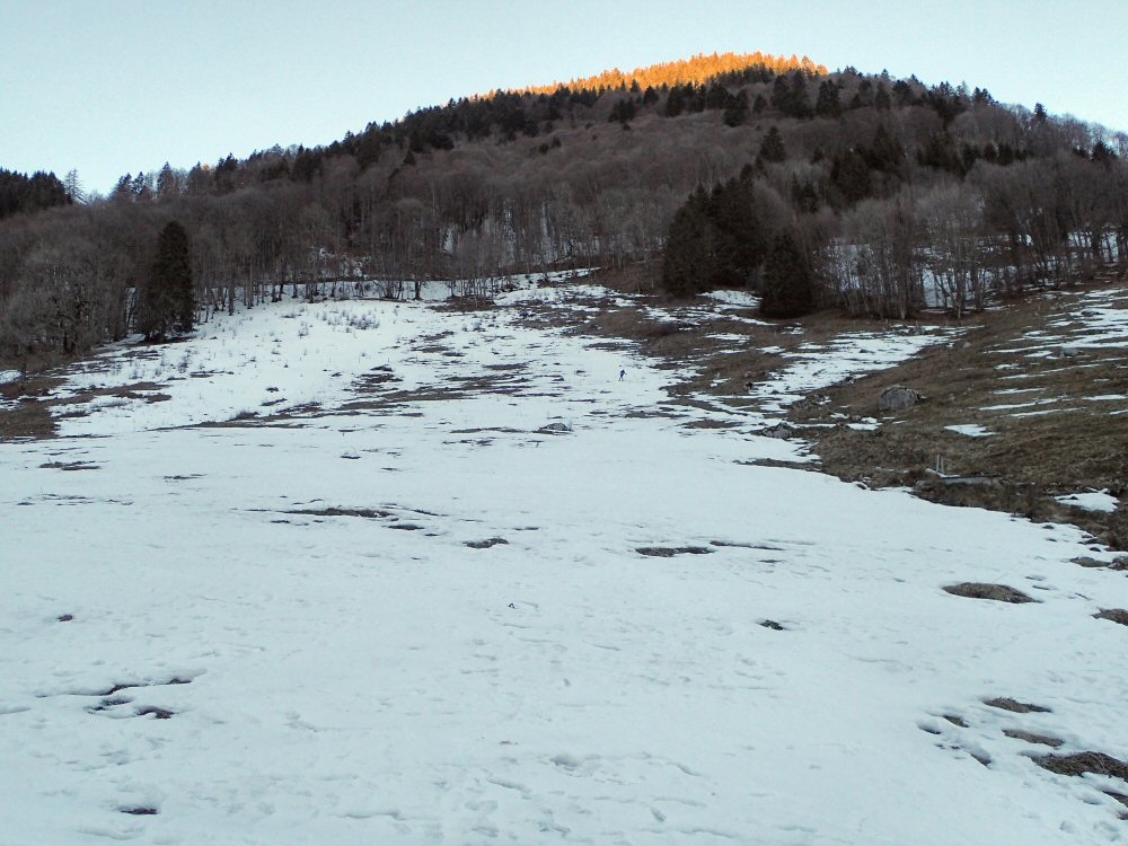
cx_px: 564
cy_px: 423
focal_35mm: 35
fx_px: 1141
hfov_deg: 52.6
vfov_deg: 40.7
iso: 100
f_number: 3.5
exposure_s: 1/250
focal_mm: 6.42
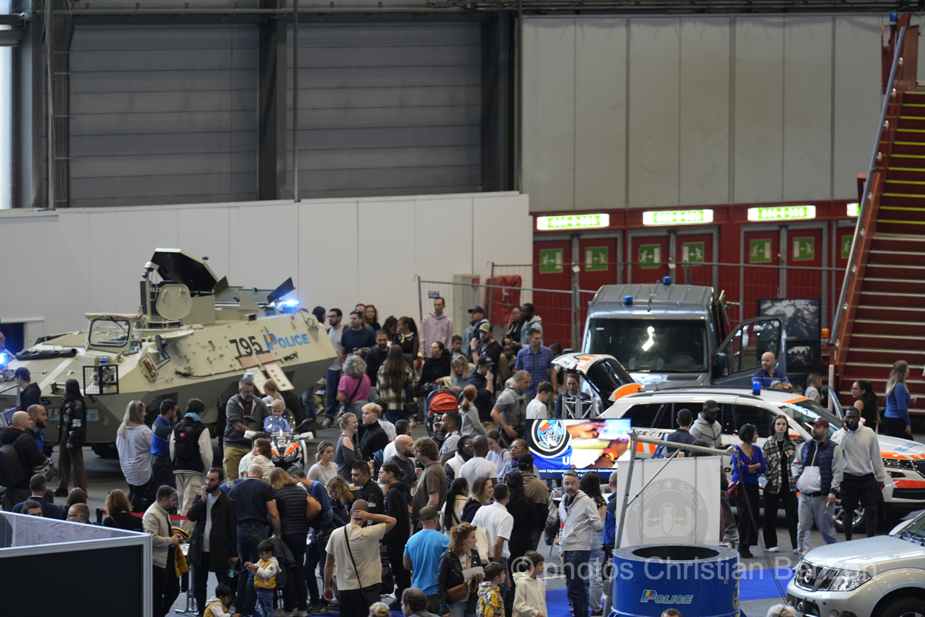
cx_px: 462
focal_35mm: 200
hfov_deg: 10.3
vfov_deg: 6.9
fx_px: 5138
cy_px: 308
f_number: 2.8
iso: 800
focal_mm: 200
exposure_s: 1/100
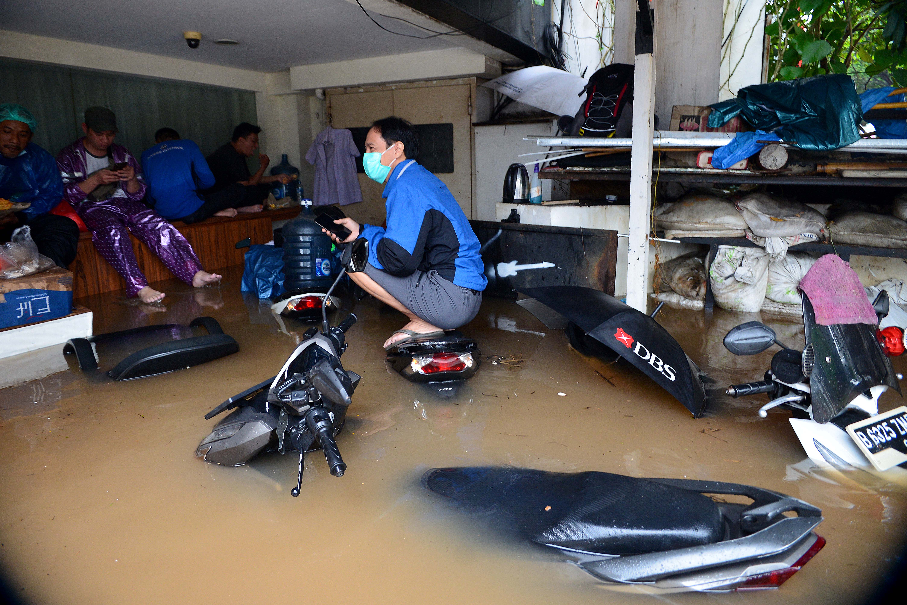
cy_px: 302
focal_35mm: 17
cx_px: 454
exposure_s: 1/125
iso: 1250
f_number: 3.2
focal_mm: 17
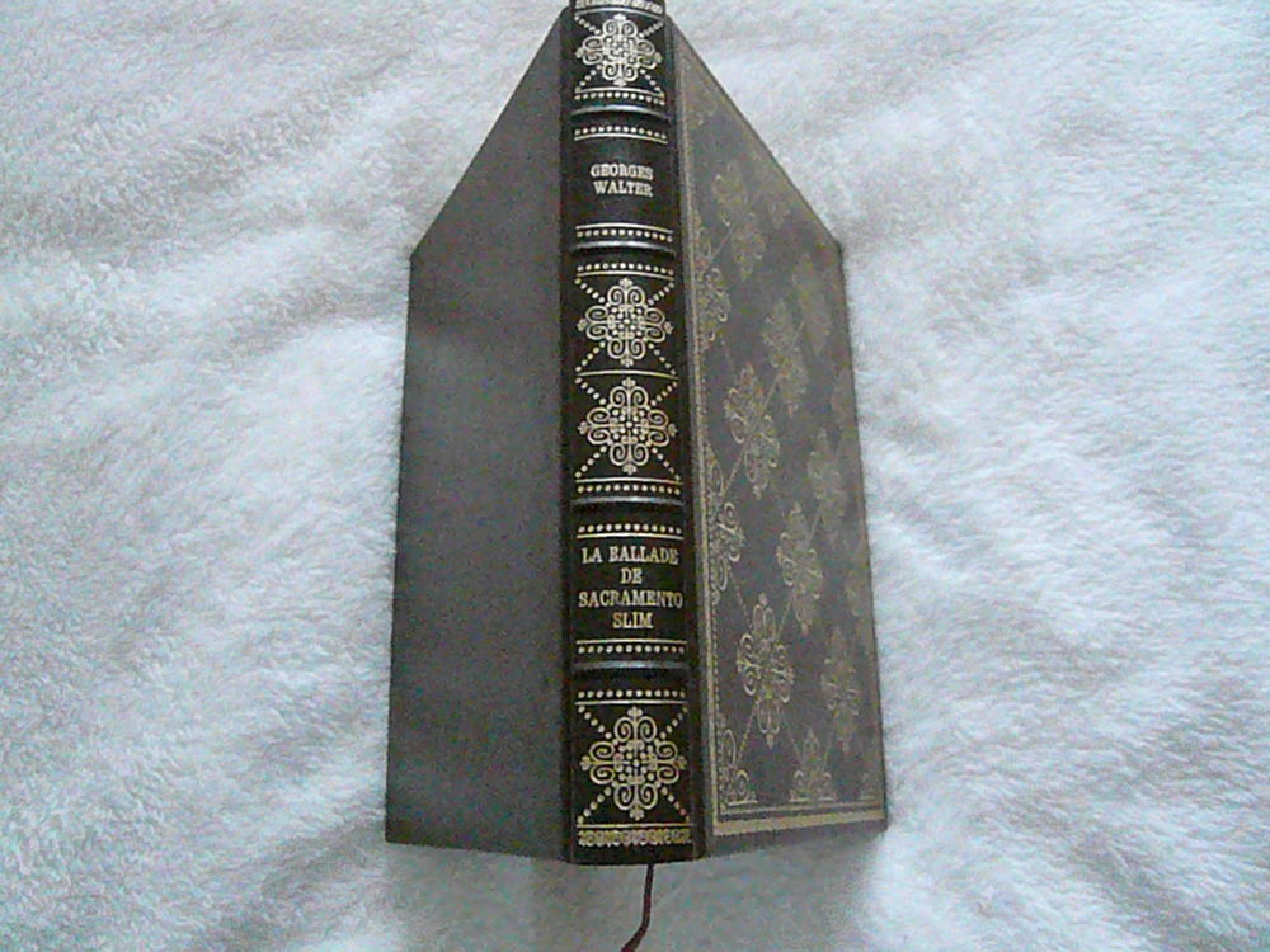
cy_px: 476
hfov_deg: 63.4
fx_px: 1027
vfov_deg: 49.7
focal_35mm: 28
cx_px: 635
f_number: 2.8
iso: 3200
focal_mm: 4.6
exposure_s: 1/320
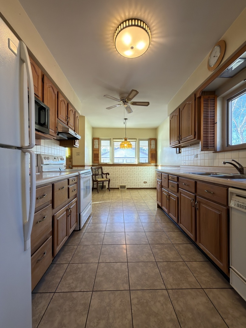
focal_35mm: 14
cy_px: 164
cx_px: 123
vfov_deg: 102.1
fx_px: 133
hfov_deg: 85.7
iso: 64
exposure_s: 1/40
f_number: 2.2
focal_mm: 2.22
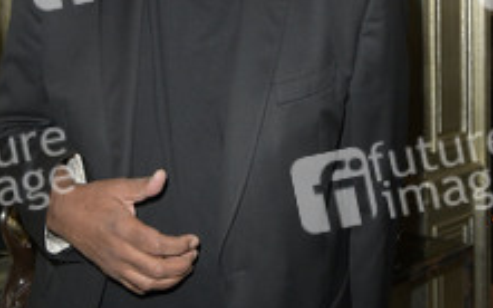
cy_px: 69
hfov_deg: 29.3
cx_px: 203
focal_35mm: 70
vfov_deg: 18.5
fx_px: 940
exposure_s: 1/200
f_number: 6.3
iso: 1250
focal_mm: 38
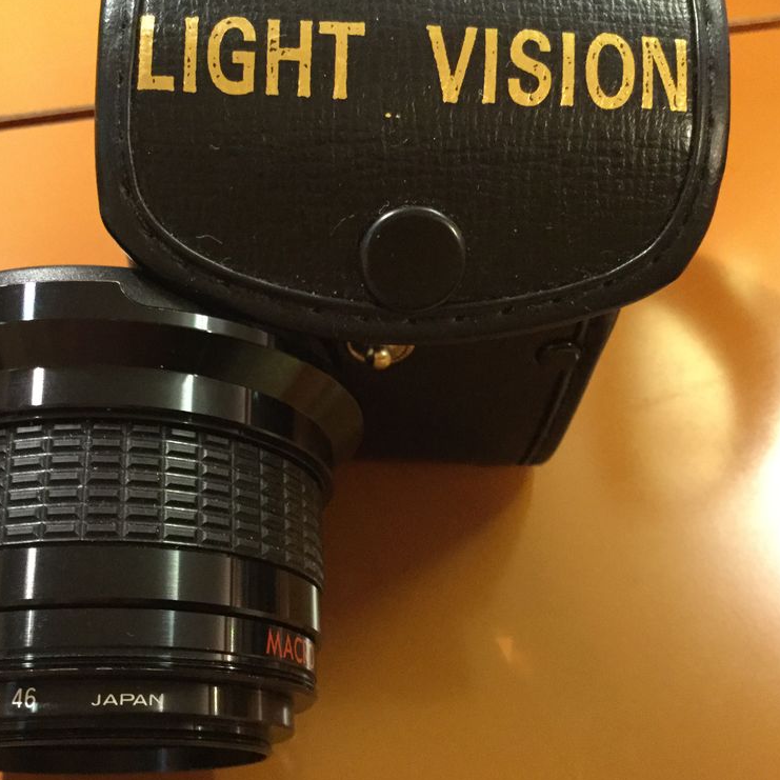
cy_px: 389
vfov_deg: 44.9
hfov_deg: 44.5
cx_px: 284
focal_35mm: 37
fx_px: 943
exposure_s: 1/17
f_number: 2.4
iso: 320
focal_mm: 3.3
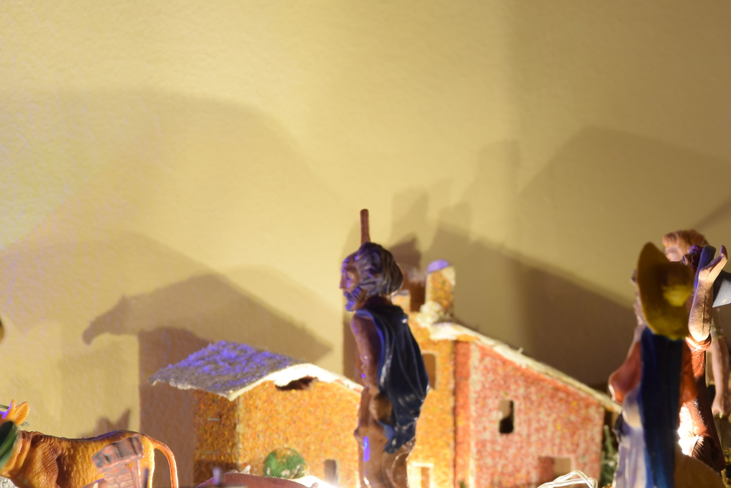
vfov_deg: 5.9
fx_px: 4729
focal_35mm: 233
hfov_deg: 8.8
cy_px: 299
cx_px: 519
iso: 100
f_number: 8
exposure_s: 5
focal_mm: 105
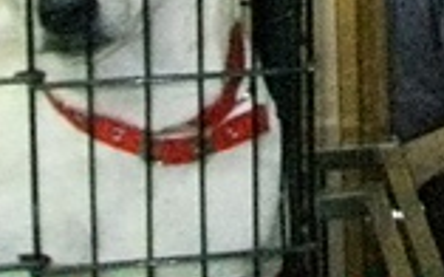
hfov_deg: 13.9
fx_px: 1669
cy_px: -353
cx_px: 738
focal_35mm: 138
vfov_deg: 8.7
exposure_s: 1/60
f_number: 2.7
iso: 800
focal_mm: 6.1
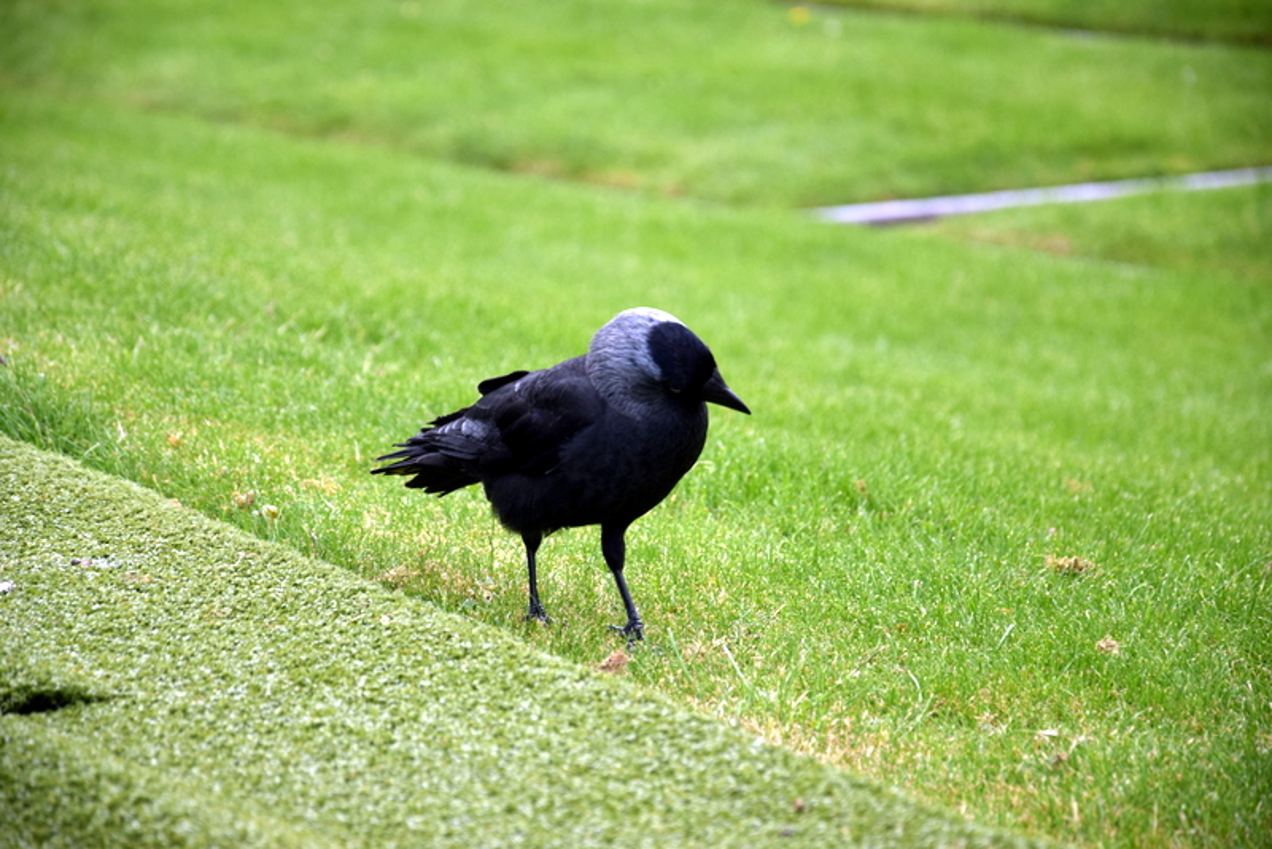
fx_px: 5567
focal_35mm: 158
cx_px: 636
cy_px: 424
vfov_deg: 8.7
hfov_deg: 13.0
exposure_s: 1/100
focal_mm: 105
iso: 125
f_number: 5.6
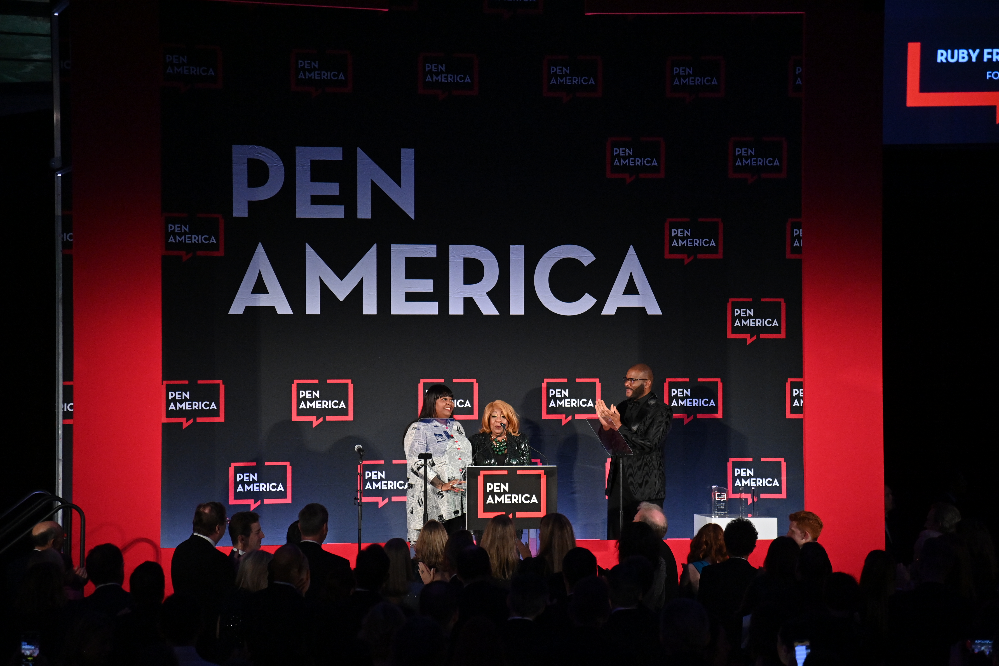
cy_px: 333
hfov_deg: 17.1
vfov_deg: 11.4
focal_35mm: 120
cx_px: 500
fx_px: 3330
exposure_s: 1/200
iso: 3200
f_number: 4
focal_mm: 120
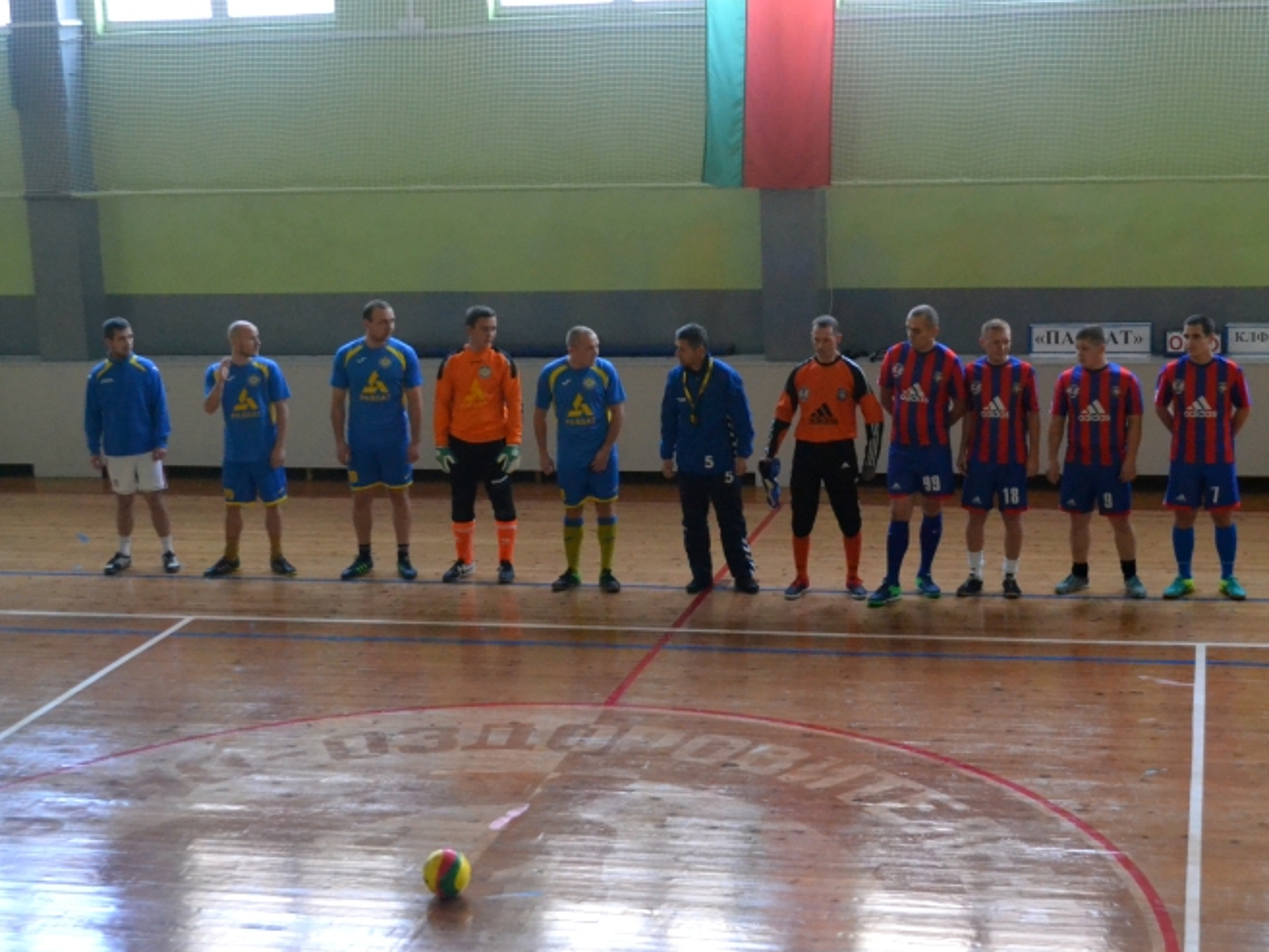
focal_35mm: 56
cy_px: 475
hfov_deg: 34.3
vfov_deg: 26.1
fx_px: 2053
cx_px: 693
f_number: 5
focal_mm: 34
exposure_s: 1/160
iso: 3200
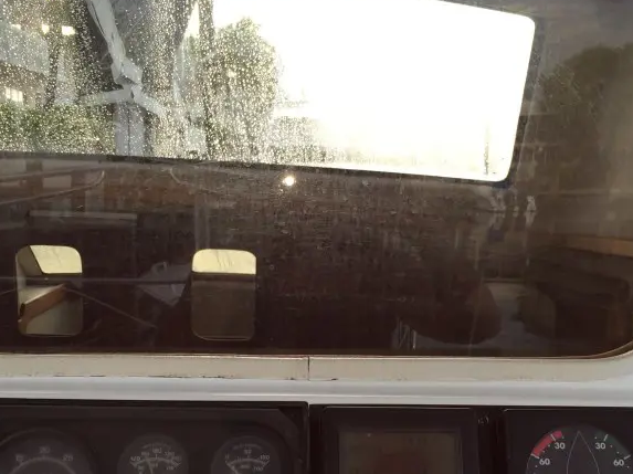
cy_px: 337
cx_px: 346
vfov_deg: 26.8
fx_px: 987
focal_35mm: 54
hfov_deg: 35.5
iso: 32
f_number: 2.2
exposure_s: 1/121
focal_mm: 4.15
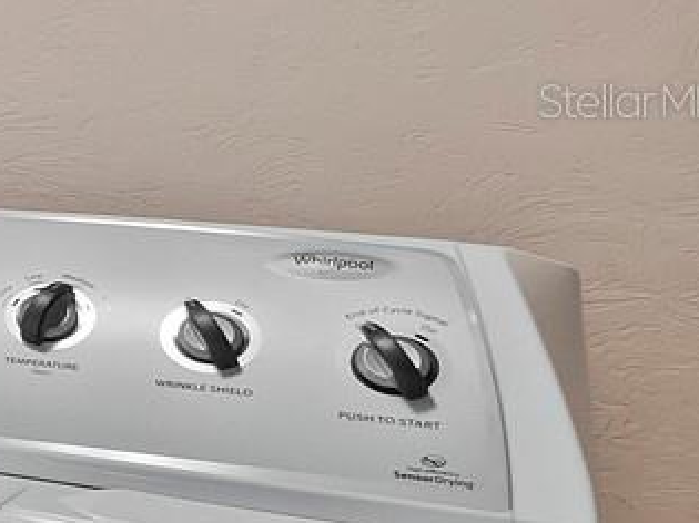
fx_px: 1433
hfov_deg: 14.7
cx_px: -1026
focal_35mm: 71
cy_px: 101
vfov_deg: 20.5
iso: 400
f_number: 10
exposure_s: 1/1.25
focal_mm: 7
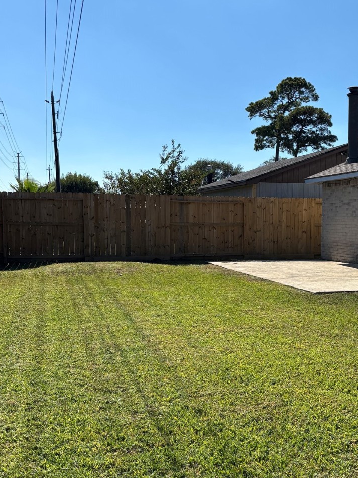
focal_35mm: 42
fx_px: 579
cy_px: 280
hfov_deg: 33.8
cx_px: 261
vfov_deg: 44.6
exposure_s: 1/4425
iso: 50
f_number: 1.6
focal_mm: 5.96
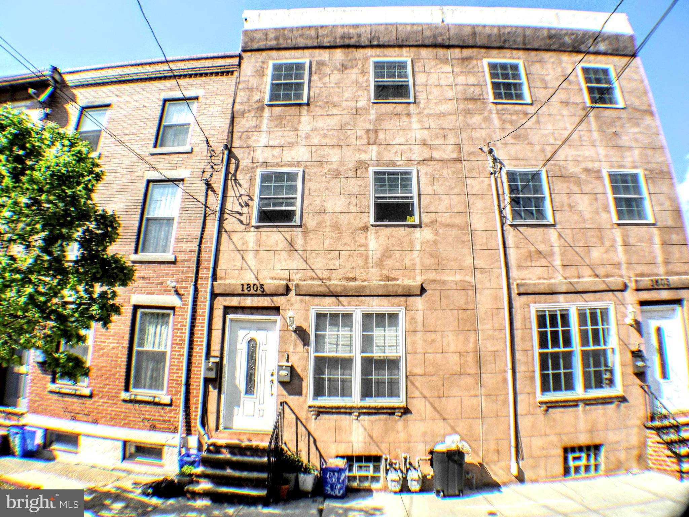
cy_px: 258
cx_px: 344
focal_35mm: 28
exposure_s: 1/937
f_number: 4
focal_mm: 6
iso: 100
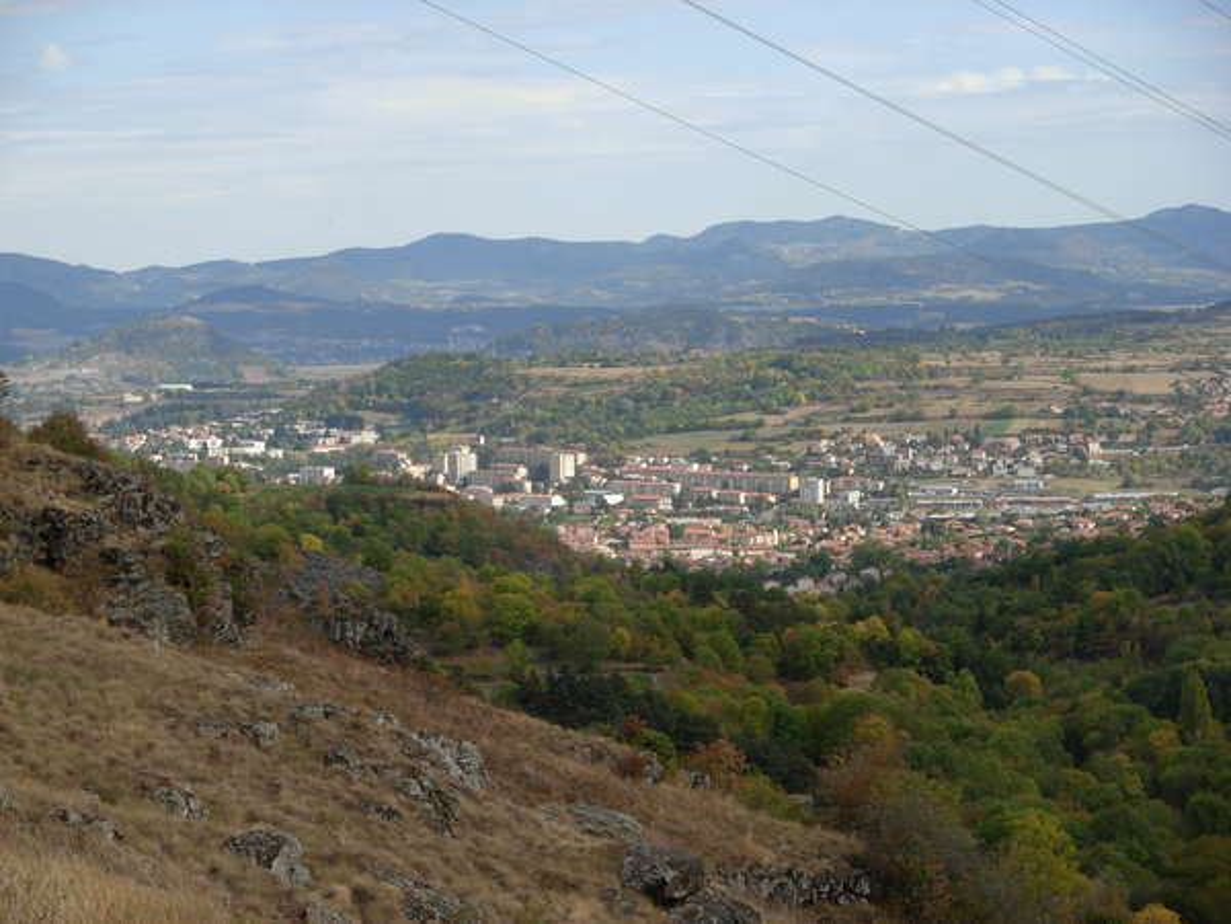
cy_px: 462
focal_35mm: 104
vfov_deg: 14.2
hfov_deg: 18.9
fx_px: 3698
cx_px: 616
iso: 79
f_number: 4
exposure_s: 1/627
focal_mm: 17.2
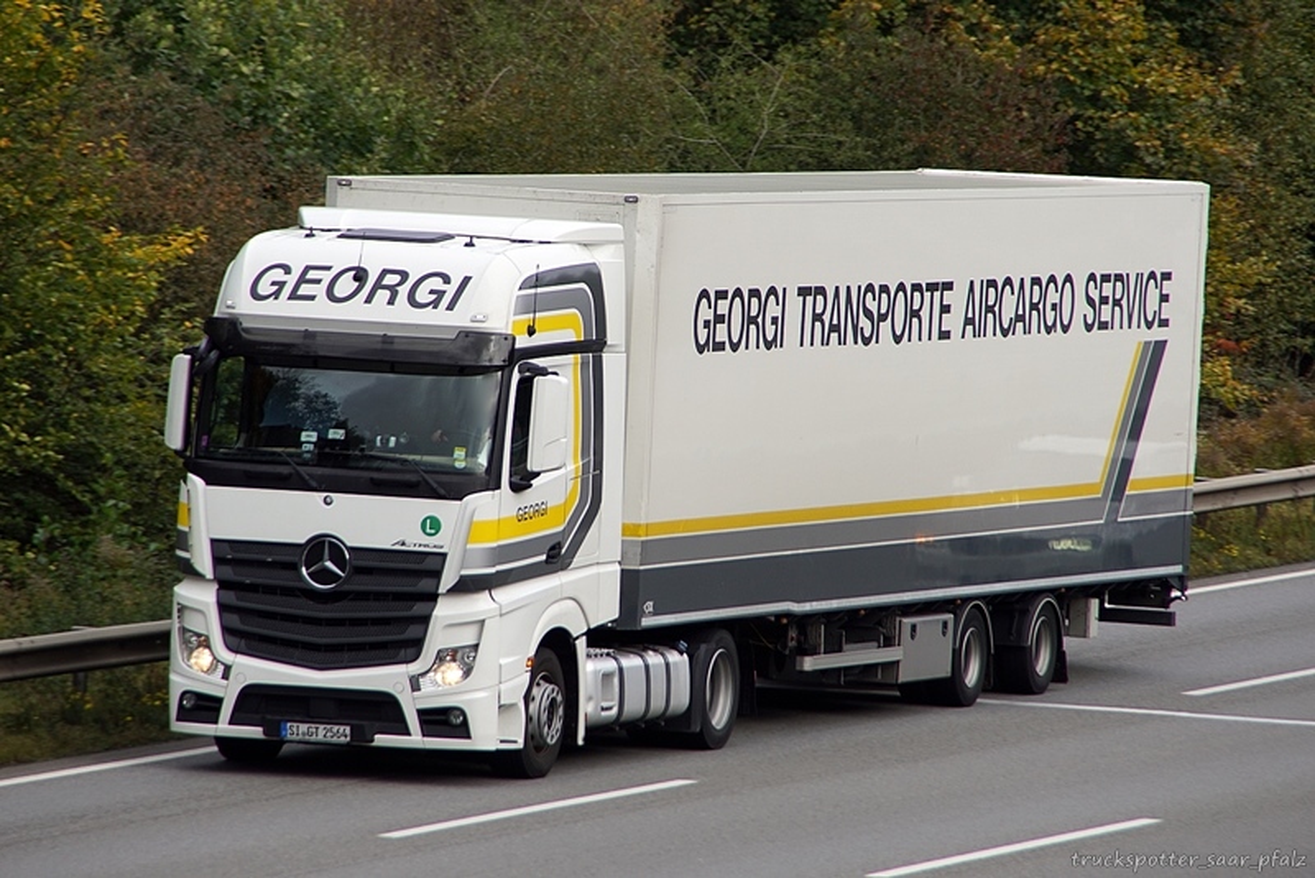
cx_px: 658
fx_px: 10962
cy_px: 439
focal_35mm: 300
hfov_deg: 6.9
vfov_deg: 4.6
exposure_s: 1/320
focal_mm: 200
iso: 125
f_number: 6.3
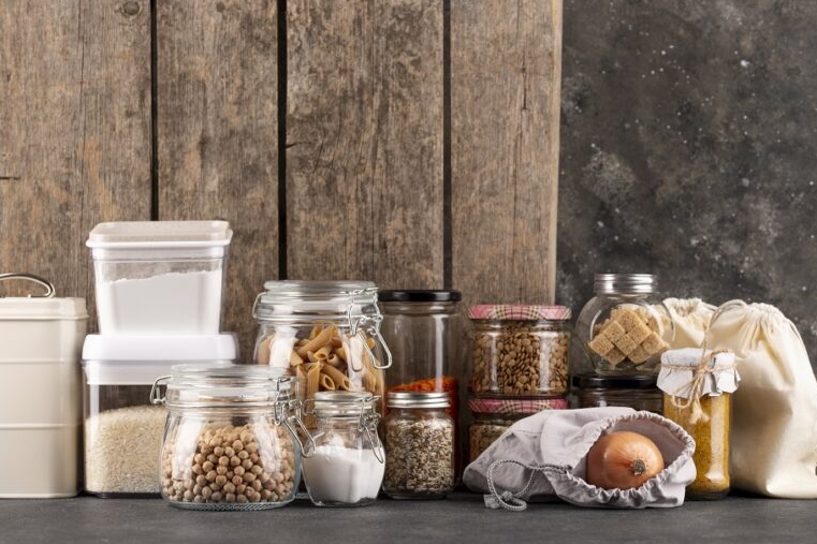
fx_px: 2405
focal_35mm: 106
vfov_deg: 12.9
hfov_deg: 19.3
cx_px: 411
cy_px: 271
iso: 100
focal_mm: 105
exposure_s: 1/100
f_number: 9
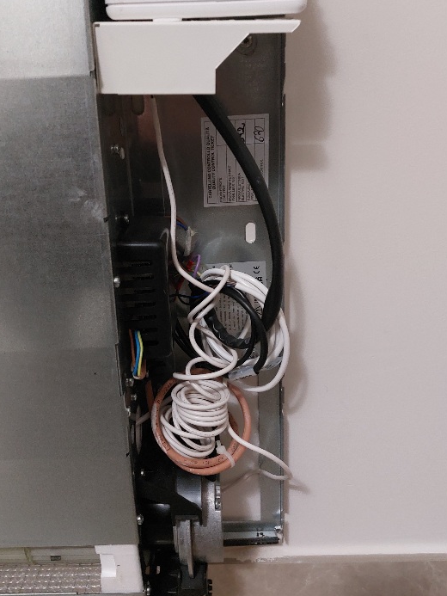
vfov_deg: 56.5
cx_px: 179
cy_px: 244
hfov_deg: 44.0
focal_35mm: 32
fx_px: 551
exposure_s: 1/25
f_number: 1.8
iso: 500
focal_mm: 5.23
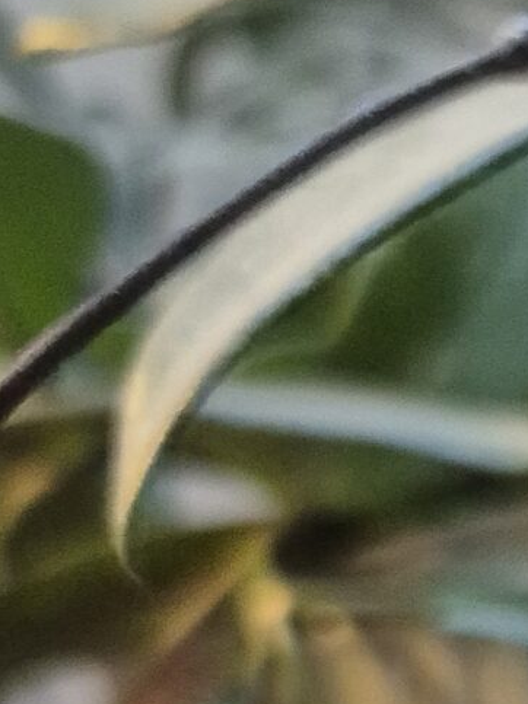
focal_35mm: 122
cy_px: 1028
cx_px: 1259
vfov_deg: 15.1
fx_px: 2482
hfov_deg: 10.5
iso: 800
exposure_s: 1/100
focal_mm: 5.4
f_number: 1.8
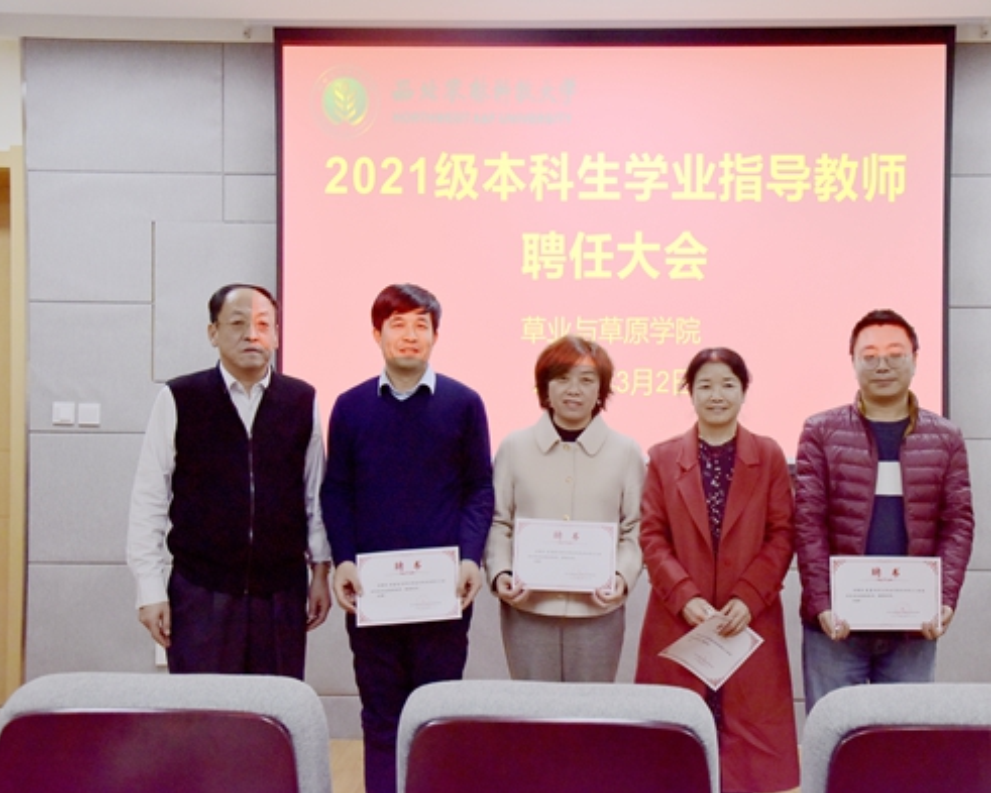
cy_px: 398
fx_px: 1144
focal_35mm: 39
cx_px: 587
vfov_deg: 38.2
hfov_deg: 46.6
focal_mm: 34
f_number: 7.1
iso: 1600
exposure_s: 1/200
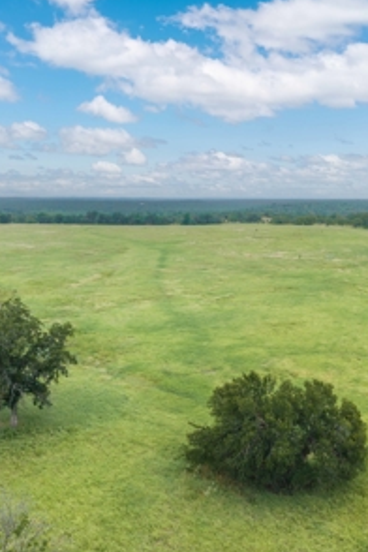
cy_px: 276
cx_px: 167
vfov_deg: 55.8
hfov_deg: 38.8
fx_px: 521
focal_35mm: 34
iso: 120
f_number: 1.8
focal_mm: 8.67
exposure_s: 1/3000
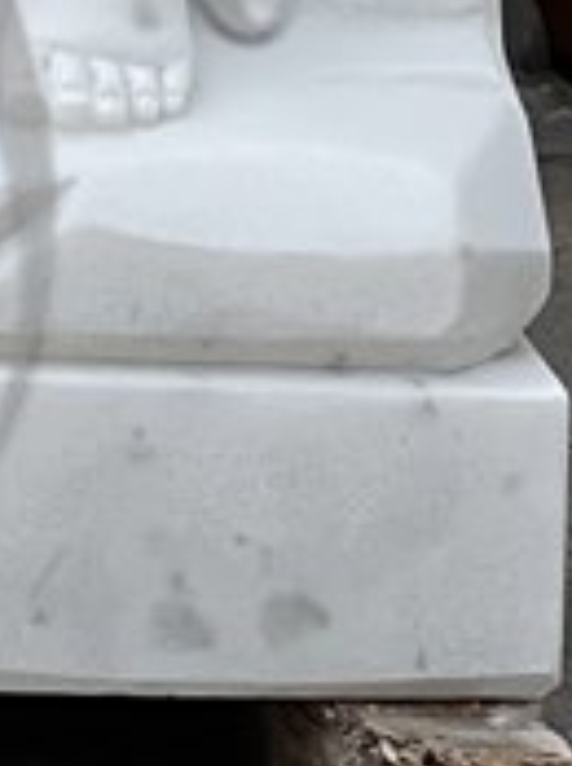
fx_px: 8680
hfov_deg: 3.7
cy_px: -1389
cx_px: -994
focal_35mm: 393
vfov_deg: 4.8
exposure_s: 1/314
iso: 25
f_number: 2.2
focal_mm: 7.5
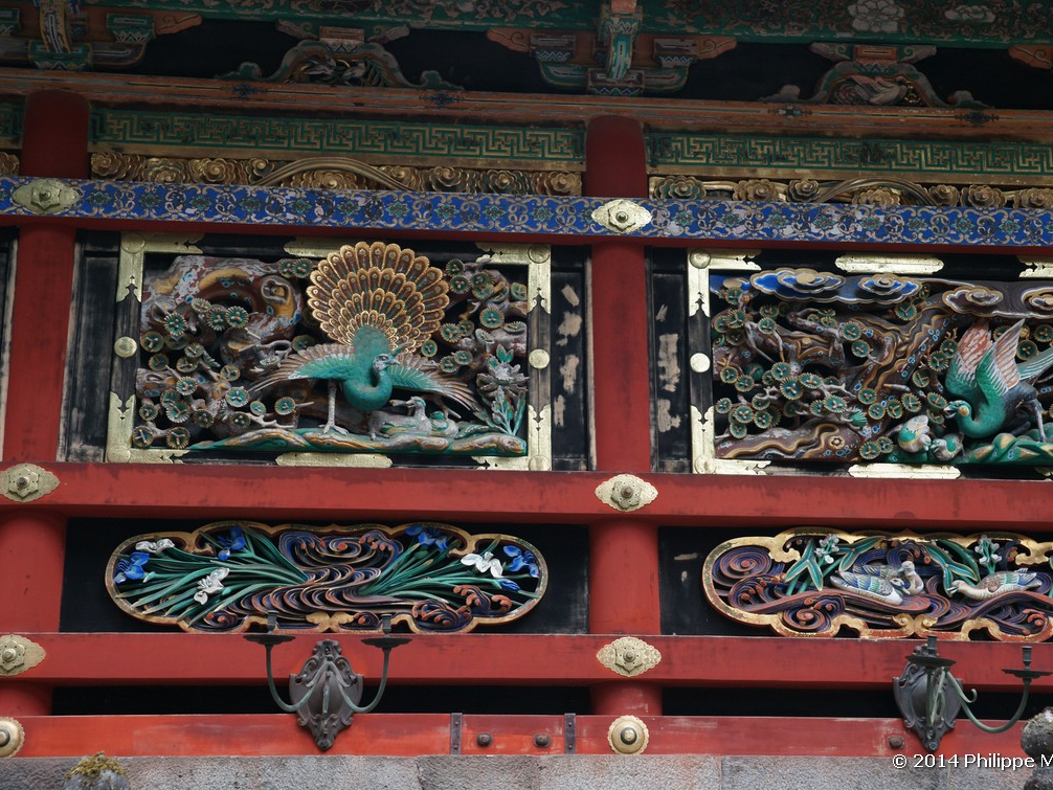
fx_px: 2008
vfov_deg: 22.3
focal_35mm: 66
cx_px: 597
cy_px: 394
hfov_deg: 29.3
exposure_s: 1/100
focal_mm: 60
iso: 400
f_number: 7.1
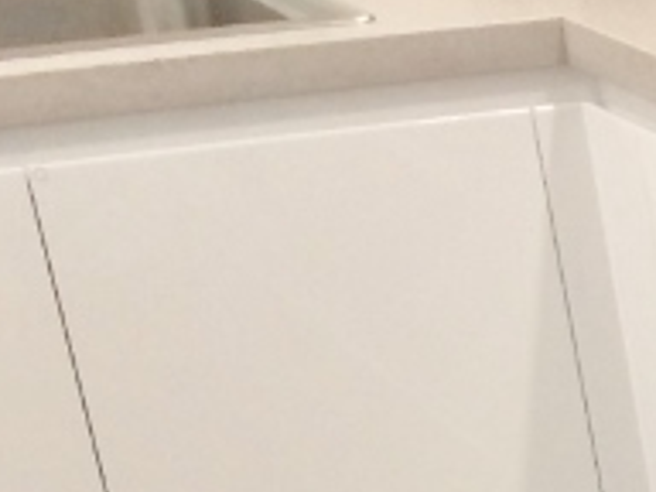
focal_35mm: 155
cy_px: 929
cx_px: 1702
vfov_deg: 9.1
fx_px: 2937
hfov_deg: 10.5
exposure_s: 1/33
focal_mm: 4.15
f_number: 2.2
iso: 64
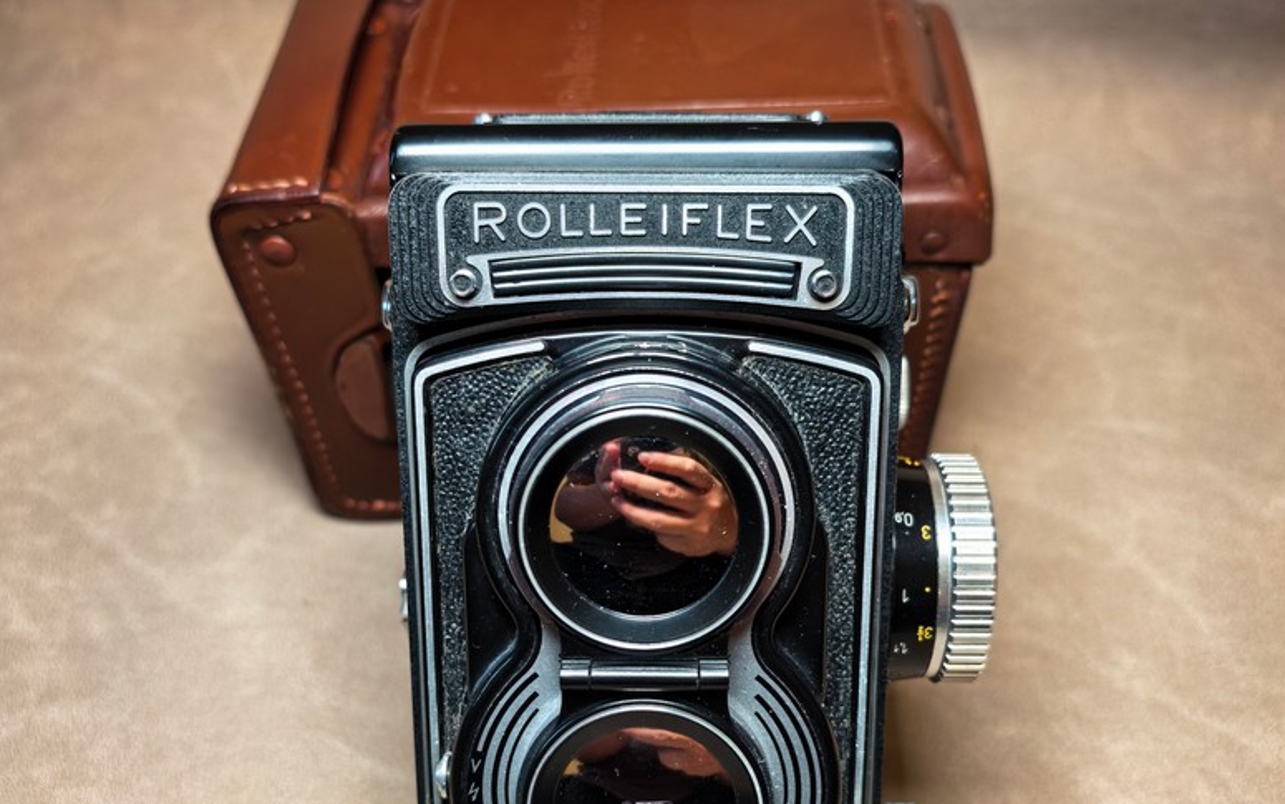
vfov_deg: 36.2
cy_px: 480
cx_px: 648
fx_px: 1226
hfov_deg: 55.3
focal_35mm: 35
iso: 160
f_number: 2
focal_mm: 6.98
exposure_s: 1/100
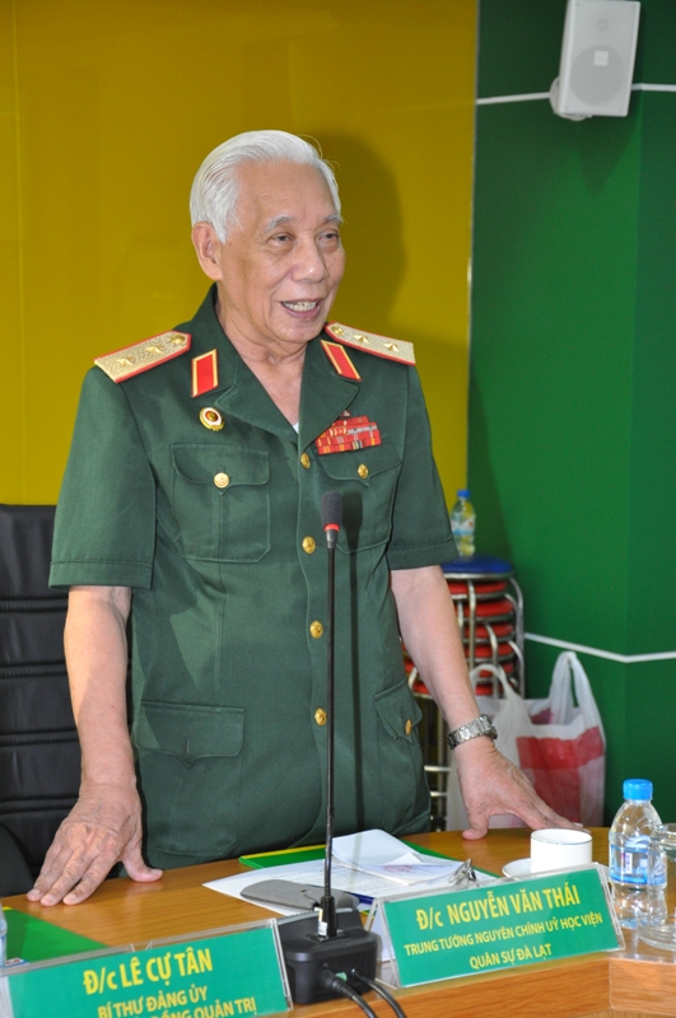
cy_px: 509
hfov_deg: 15.7
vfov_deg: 23.4
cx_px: 338
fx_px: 2458
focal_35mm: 87
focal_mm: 58
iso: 800
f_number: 5
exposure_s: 1/60
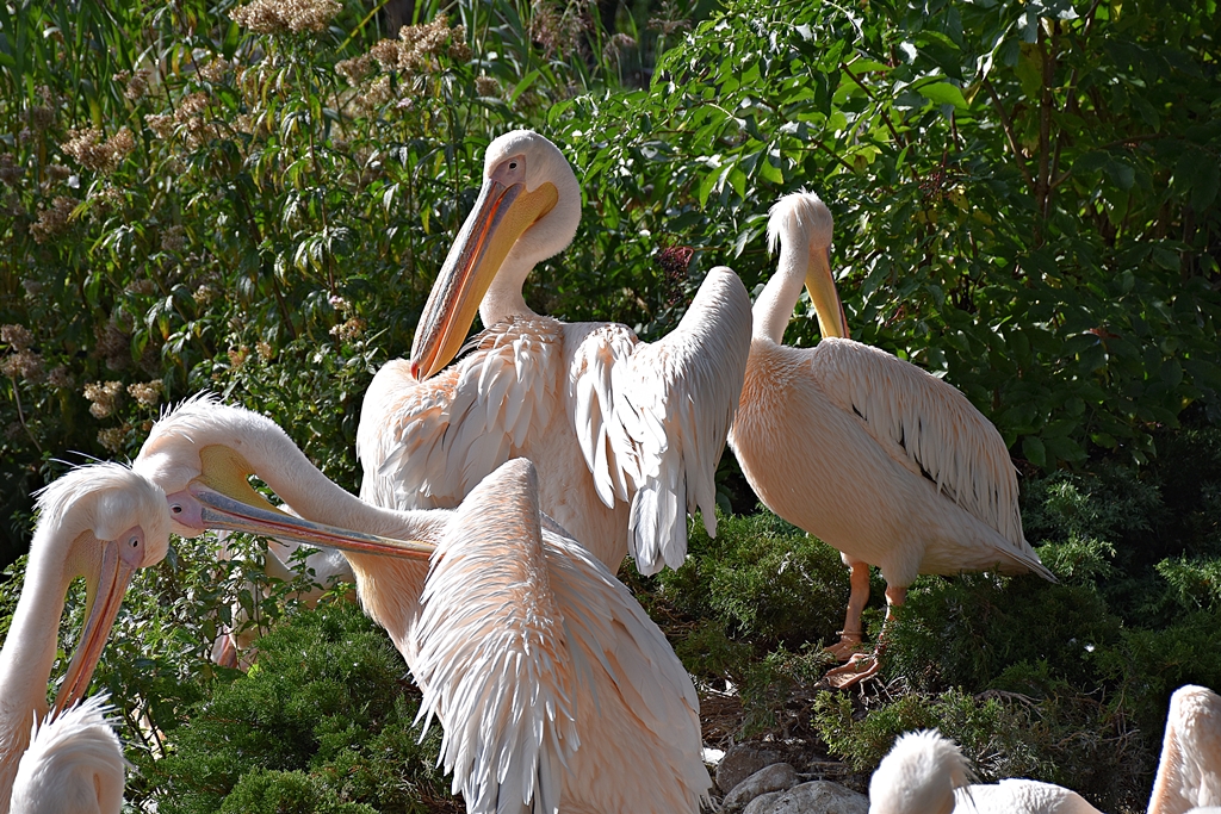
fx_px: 3816
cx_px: 610
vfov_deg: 12.2
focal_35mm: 112
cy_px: 407
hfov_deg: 18.2
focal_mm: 75
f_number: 7.1
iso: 200
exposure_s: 1/800
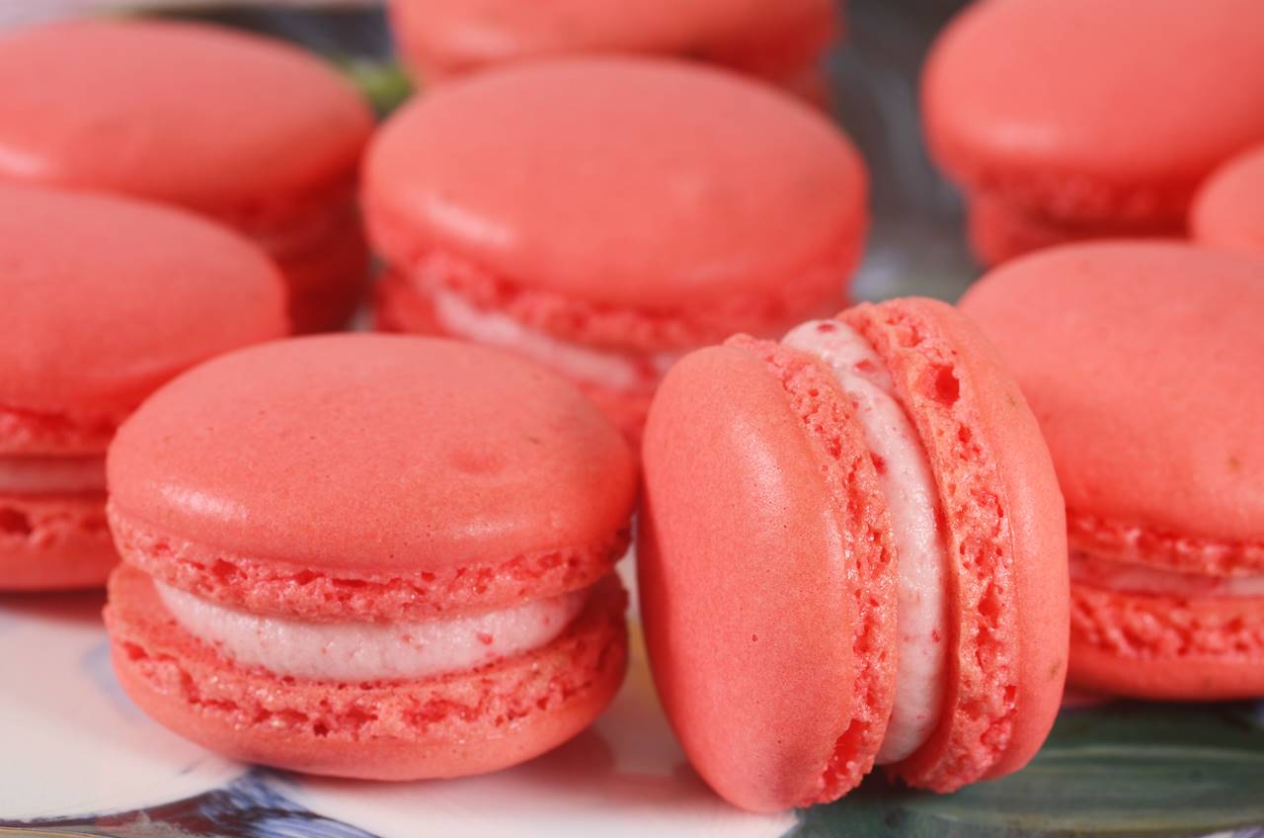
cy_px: 419
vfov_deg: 8.7
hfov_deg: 13.1
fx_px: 5519
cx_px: 632
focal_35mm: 158
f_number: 8
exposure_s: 1/100
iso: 100
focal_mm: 105
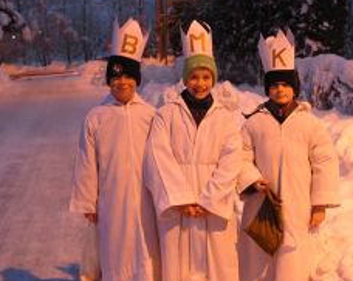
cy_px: 188
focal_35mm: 67
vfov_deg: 22.7
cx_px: 207
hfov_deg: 28.3
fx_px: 698
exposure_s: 1/6
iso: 640
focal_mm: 27
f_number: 3.8
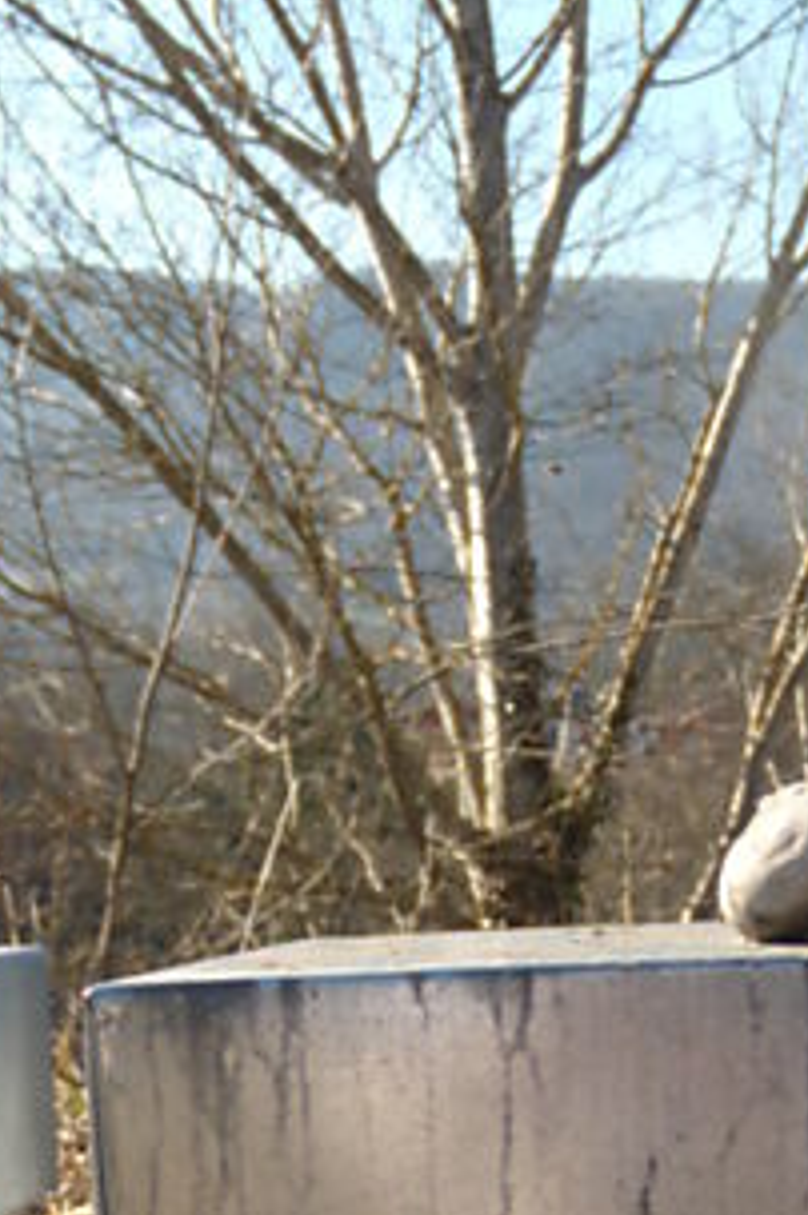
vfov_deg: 26.2
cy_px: 1163
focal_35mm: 74
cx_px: 840
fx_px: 2497
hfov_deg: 17.9
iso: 80
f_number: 3.6
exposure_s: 1/400
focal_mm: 6.4
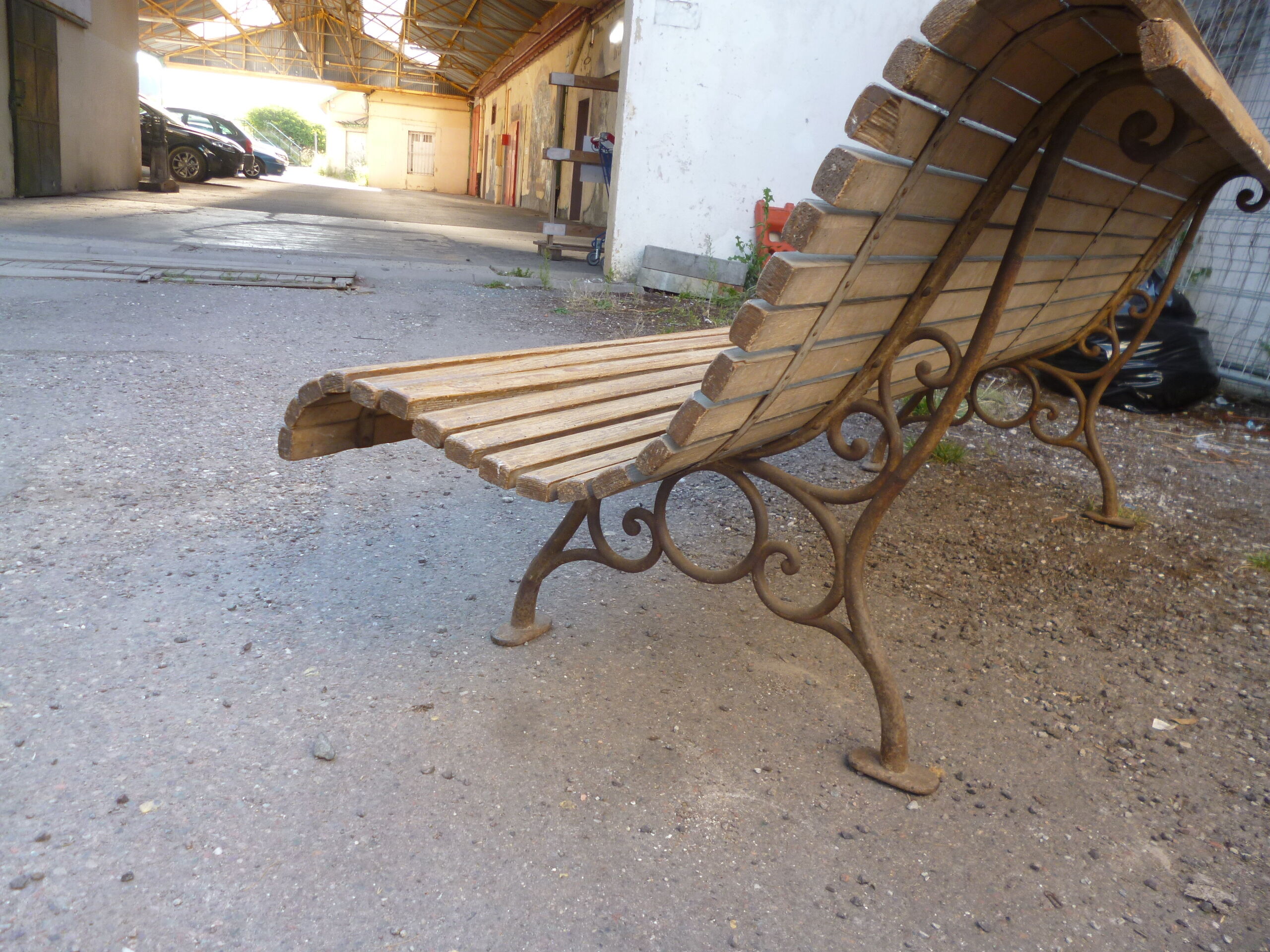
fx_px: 1027
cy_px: 476
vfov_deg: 49.7
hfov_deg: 63.4
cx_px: 635
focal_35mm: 28
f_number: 3.1
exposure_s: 1/60
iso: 100
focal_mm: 5
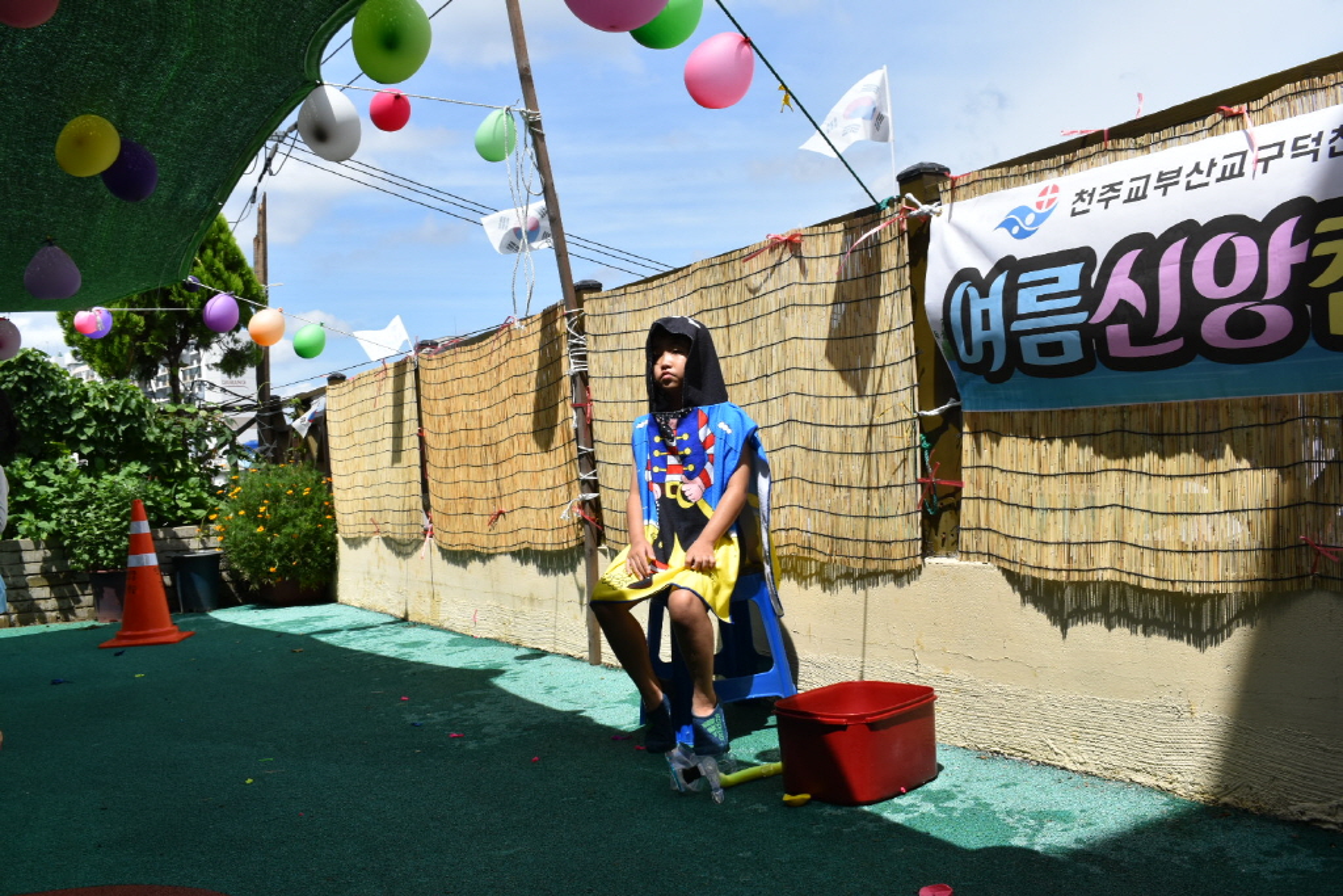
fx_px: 1231
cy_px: 448
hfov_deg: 57.2
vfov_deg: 40.0
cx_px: 672
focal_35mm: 33
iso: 200
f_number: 10
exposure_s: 1/400
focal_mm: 22
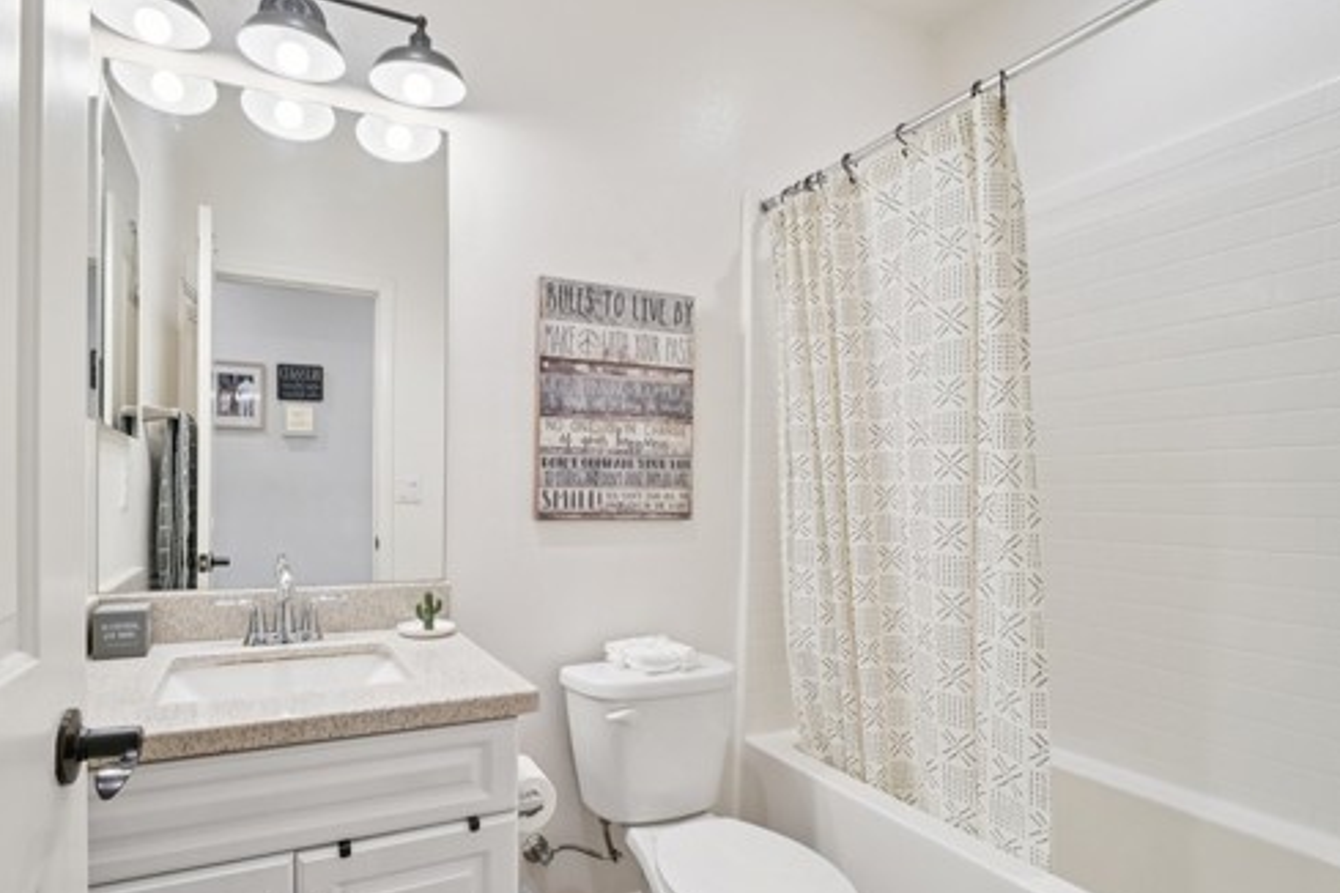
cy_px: 488
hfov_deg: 92.3
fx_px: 633
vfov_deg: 70.3
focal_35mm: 17
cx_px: 548
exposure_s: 1/25
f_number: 9
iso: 400
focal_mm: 13
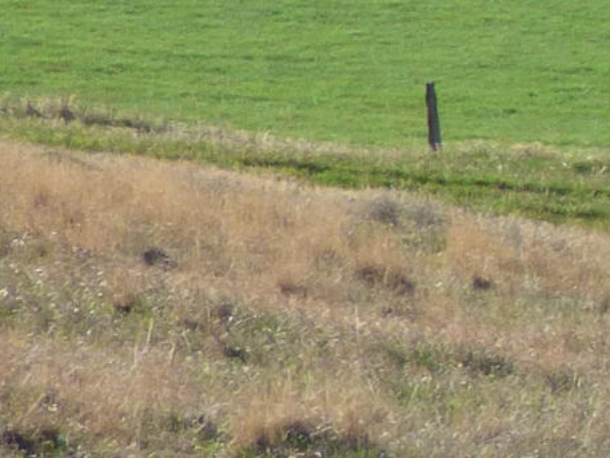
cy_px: -282
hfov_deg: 4.2
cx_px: 1955
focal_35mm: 453
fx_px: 7985
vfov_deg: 3.3
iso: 100
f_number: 4.2
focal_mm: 11.76
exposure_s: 1/400
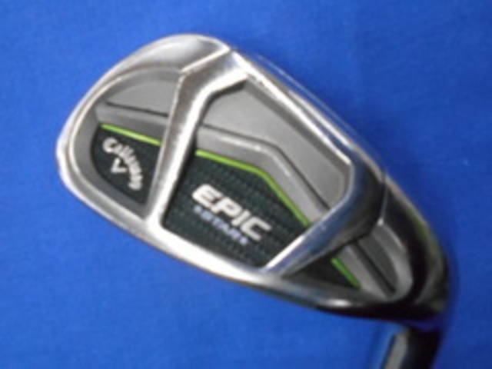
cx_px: 246
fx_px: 370
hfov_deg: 67.3
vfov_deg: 53.1
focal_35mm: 26
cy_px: 184
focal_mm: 4.6
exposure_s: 1/160
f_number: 3.2
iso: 800
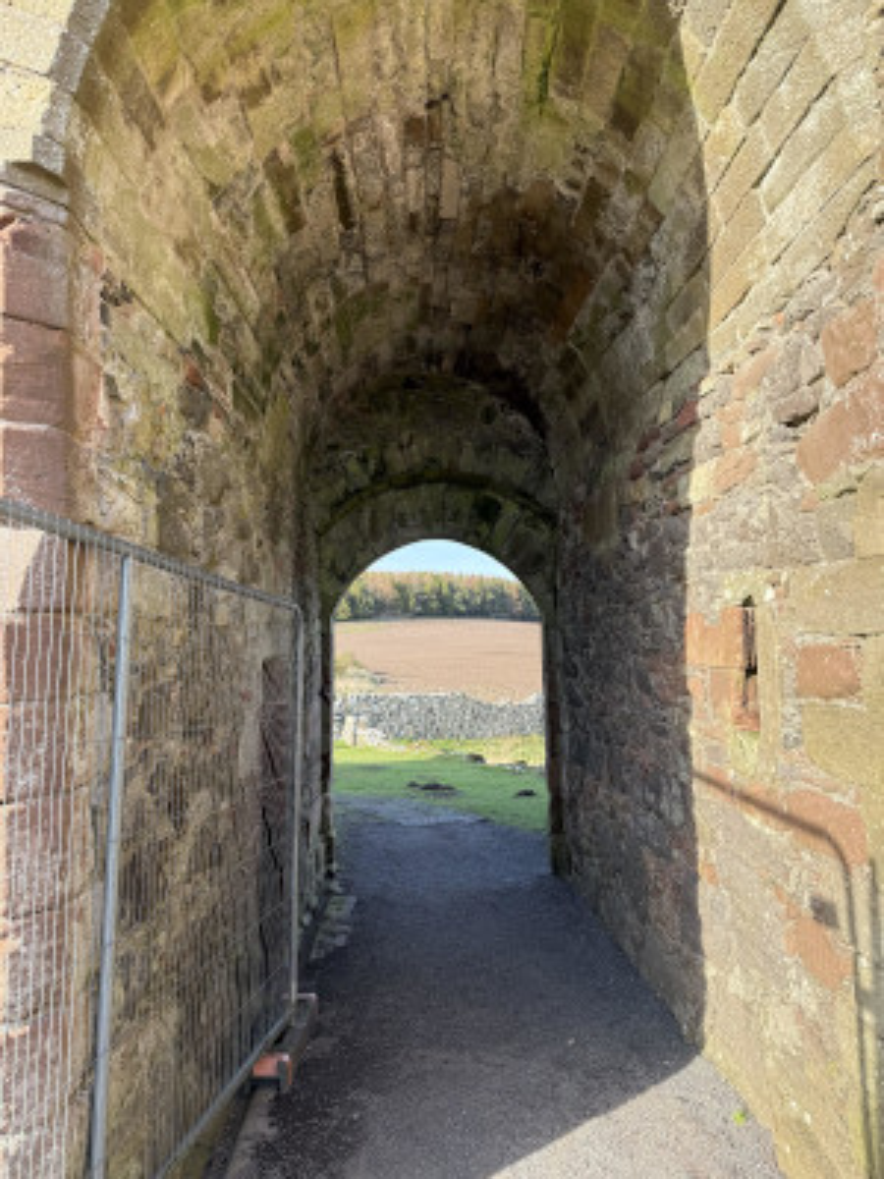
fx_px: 817
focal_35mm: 24
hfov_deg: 56.8
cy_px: 590
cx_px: 442
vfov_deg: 71.6
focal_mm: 6.76
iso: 80
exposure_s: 1/598
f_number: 1.78
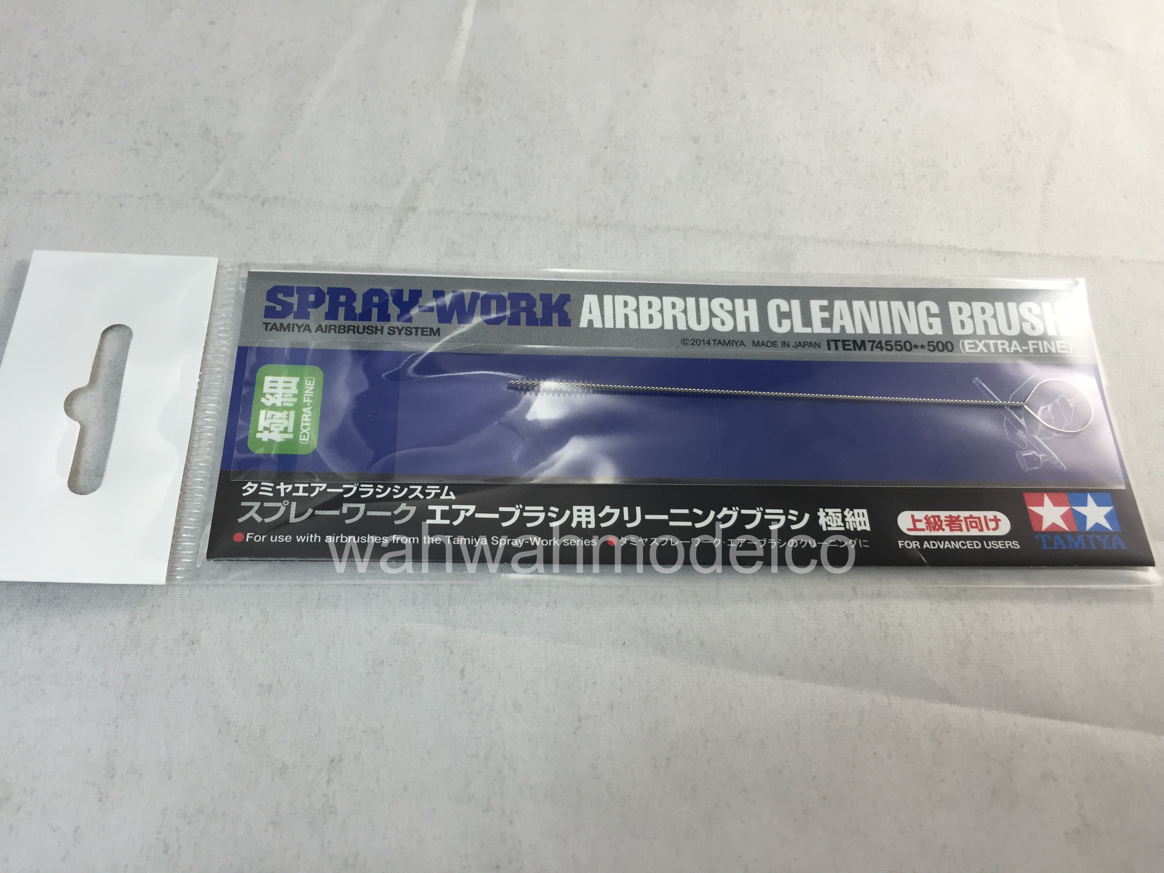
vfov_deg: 48.2
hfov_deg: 61.7
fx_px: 975
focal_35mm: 29
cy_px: 436
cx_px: 582
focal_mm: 4.15
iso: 32
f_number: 2.2
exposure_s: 1/33
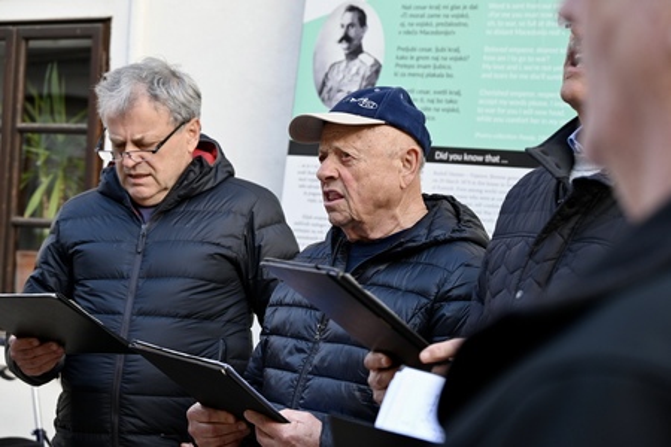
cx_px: 336
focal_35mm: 84
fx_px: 1566
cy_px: 224
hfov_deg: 24.2
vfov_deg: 16.3
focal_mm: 84
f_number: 6.3
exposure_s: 1/160
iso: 400
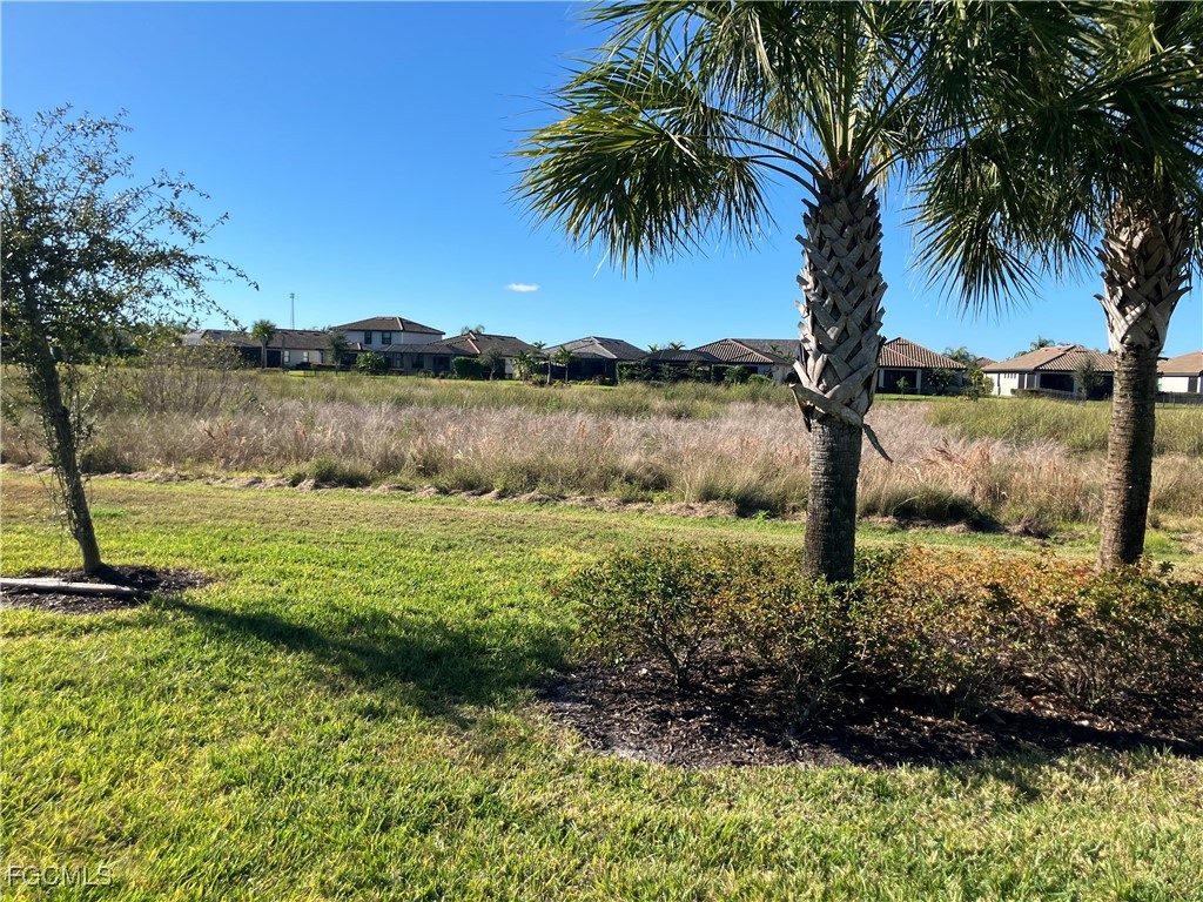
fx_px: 973
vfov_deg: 49.7
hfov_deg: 63.4
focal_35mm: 28
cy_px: 451
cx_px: 602
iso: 32
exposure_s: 1/1799
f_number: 1.8
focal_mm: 3.99
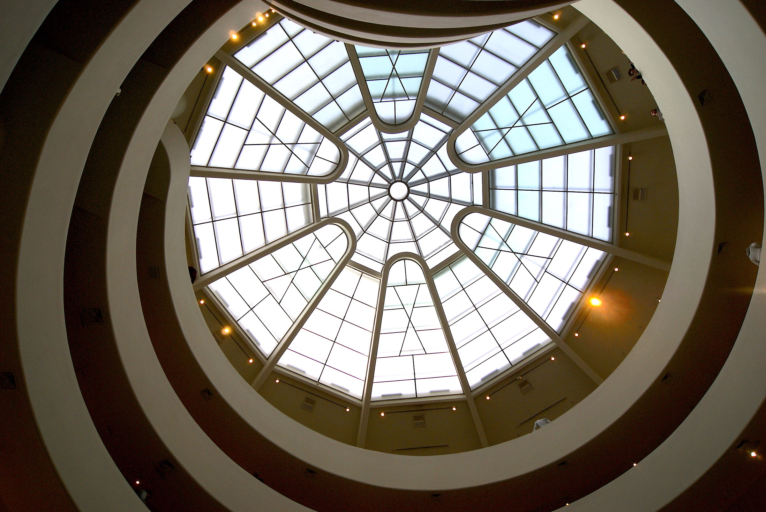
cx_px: 383
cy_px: 256
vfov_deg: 48.0
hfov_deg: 67.3
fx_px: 575
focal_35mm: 27
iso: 100
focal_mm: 18
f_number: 5.6
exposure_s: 1/50
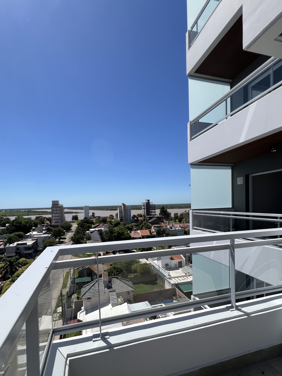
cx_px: 129
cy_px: 210
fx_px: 163
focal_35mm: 15
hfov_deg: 81.6
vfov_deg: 97.7
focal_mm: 1.57
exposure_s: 1/2874
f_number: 1.8
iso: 32
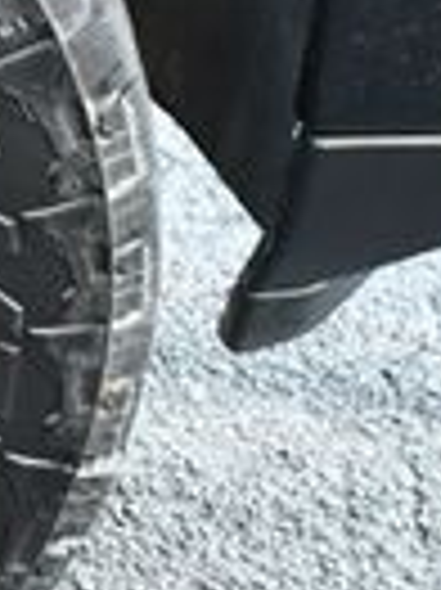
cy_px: 113
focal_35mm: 188
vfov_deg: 10.5
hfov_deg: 7.3
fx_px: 3199
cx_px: -716
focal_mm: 20
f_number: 3.5
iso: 1100
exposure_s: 1/125
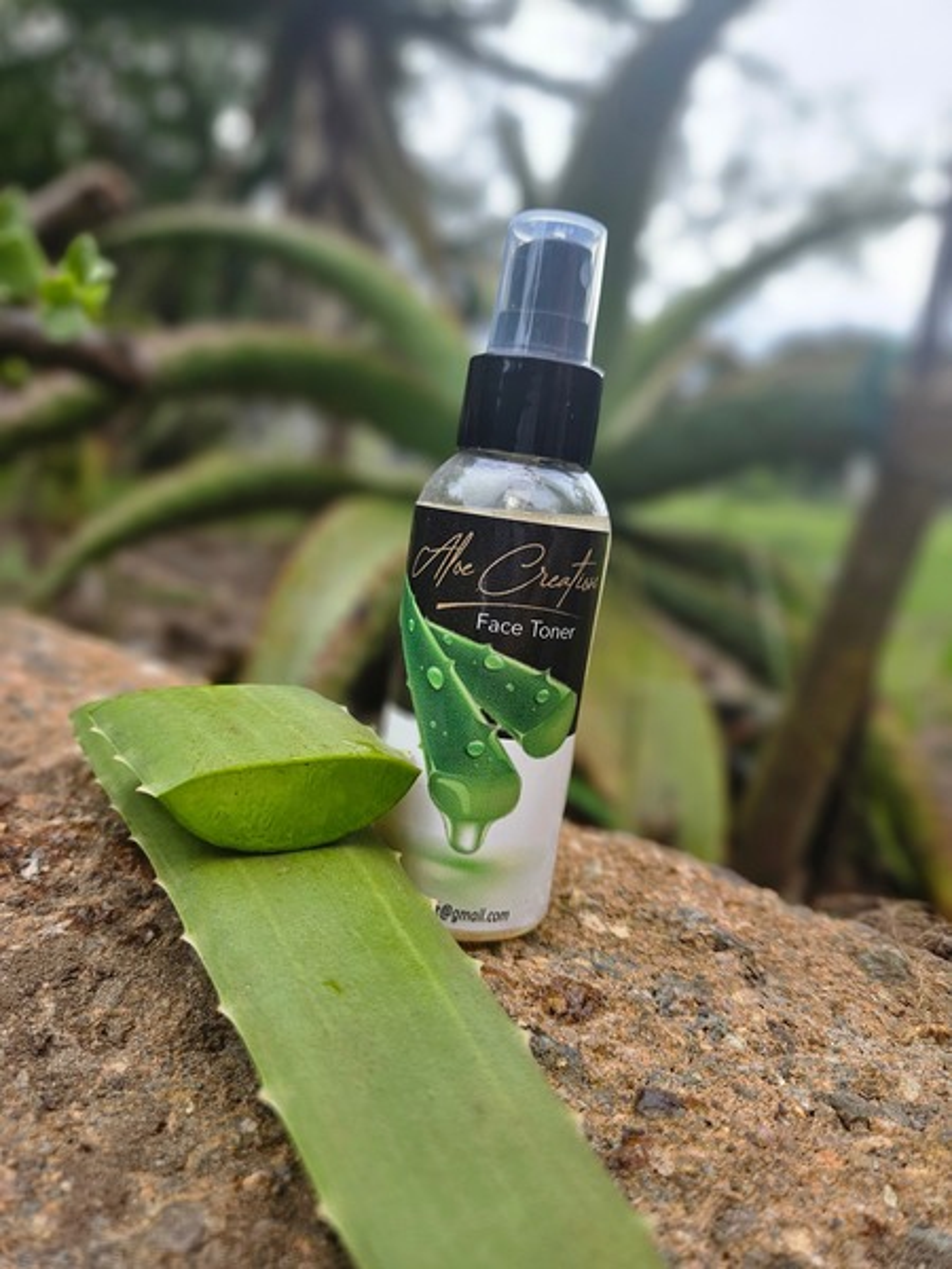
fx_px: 843
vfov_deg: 73.9
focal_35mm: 23
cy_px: 634
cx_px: 476
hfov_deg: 58.9
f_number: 1.8
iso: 40
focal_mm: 5.4
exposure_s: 1/100
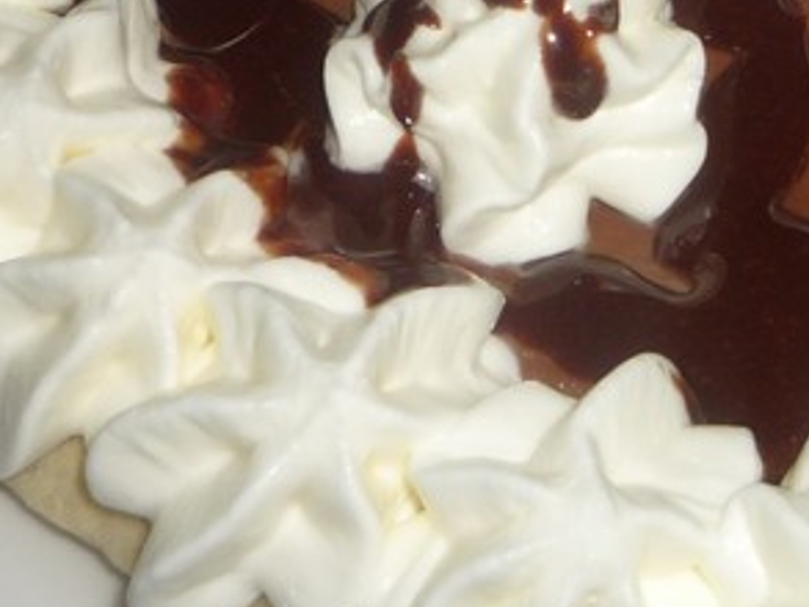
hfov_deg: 16.9
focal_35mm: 112
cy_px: -207
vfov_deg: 12.8
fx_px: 2619
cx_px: 950
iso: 100
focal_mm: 5.2
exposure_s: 1/30
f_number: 4
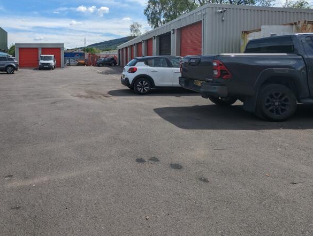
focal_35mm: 21
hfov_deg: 72.9
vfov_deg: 60.9
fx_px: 190
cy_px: 66
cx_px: 75
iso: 40
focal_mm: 2.23
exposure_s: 1/2433
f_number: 1.95
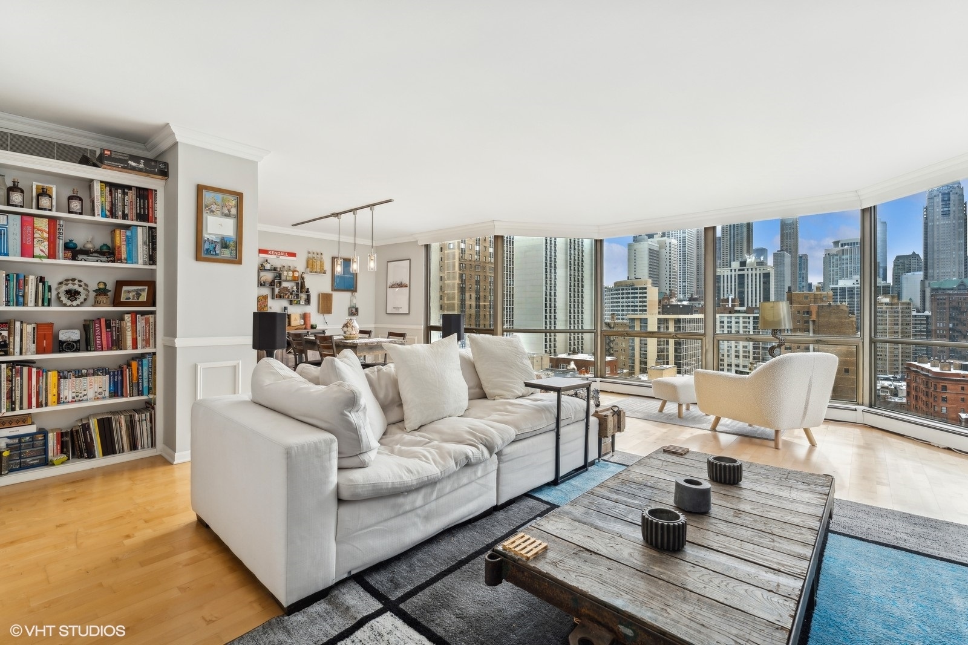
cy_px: 322
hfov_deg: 96.7
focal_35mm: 16
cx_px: 484
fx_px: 430
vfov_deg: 73.7
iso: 320
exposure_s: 1/125
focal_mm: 16
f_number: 8
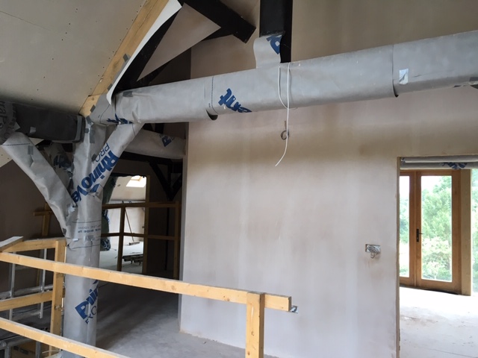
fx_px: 400
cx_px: 239
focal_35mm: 29
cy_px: 179
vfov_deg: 48.2
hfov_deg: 61.7
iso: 32
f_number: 2.2
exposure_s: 1/33
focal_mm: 4.15
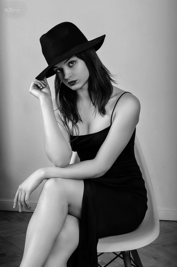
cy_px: 134
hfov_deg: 18.1
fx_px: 556
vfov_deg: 27.0
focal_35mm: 75
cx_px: 88
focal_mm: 50
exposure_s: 1/125
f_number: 10
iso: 100
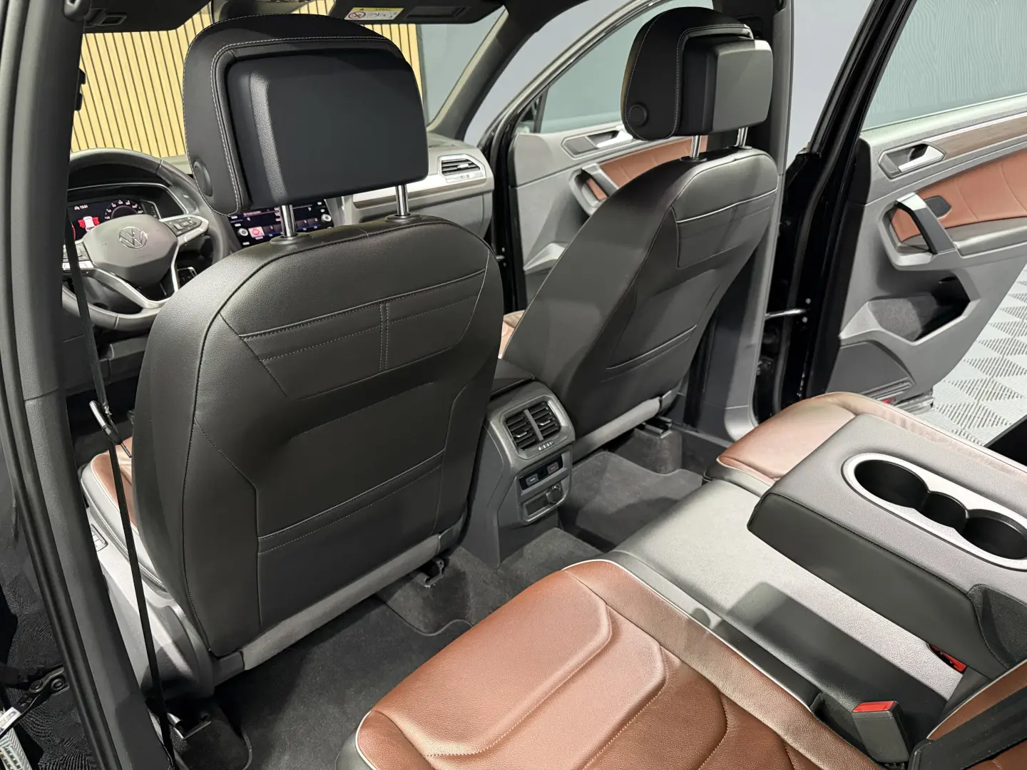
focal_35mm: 24
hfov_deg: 71.6
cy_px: 385
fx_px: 712
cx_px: 514
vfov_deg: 56.8
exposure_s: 1/33
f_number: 1.78
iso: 800
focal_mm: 6.76
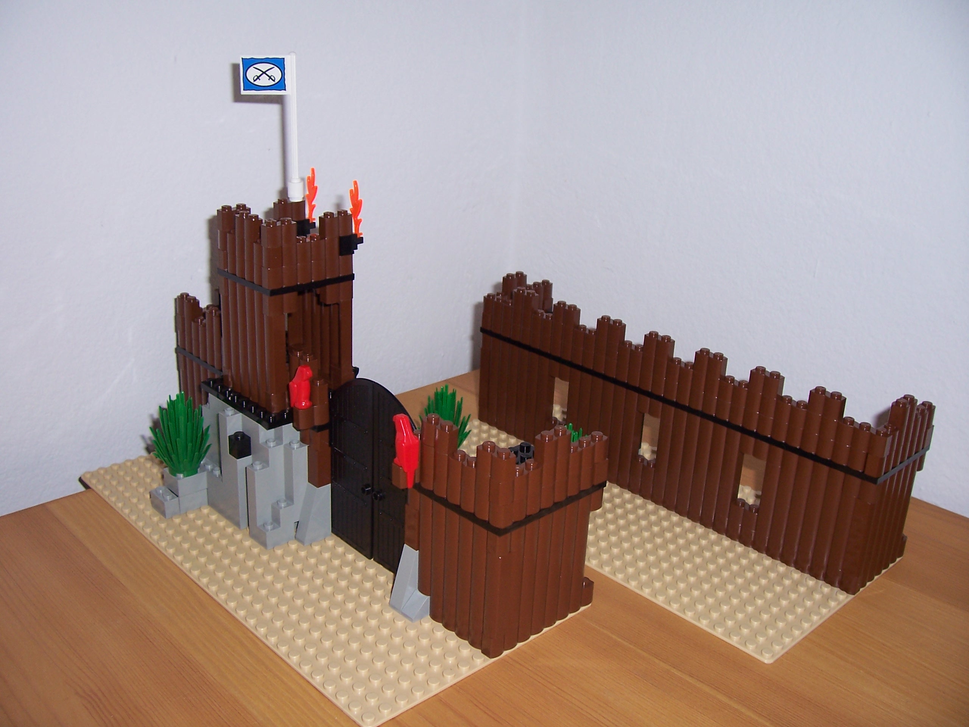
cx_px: 484
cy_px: 364
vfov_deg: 41.8
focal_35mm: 34
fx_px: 952
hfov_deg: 54.0
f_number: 2.7
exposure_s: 1/60
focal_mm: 5.6
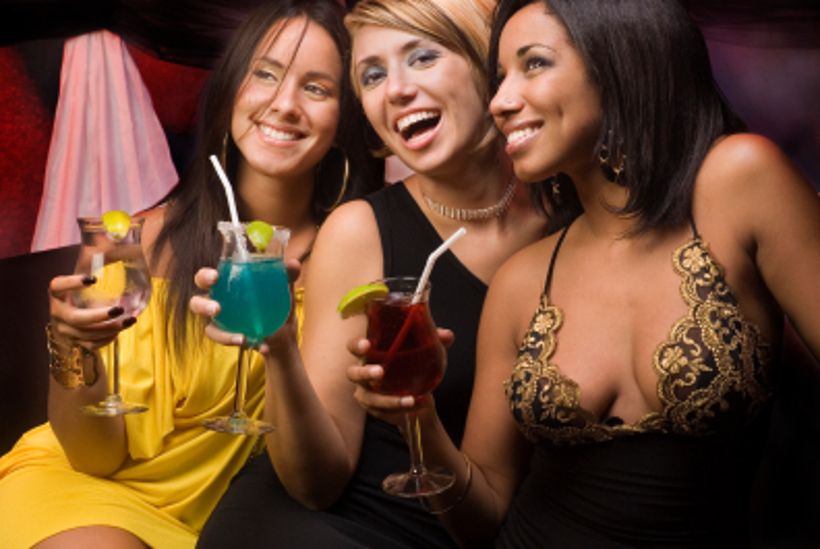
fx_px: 1756
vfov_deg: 17.8
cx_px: 412
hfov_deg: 26.3
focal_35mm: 77
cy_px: 264
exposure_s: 1/125
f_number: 9
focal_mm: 48
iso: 200
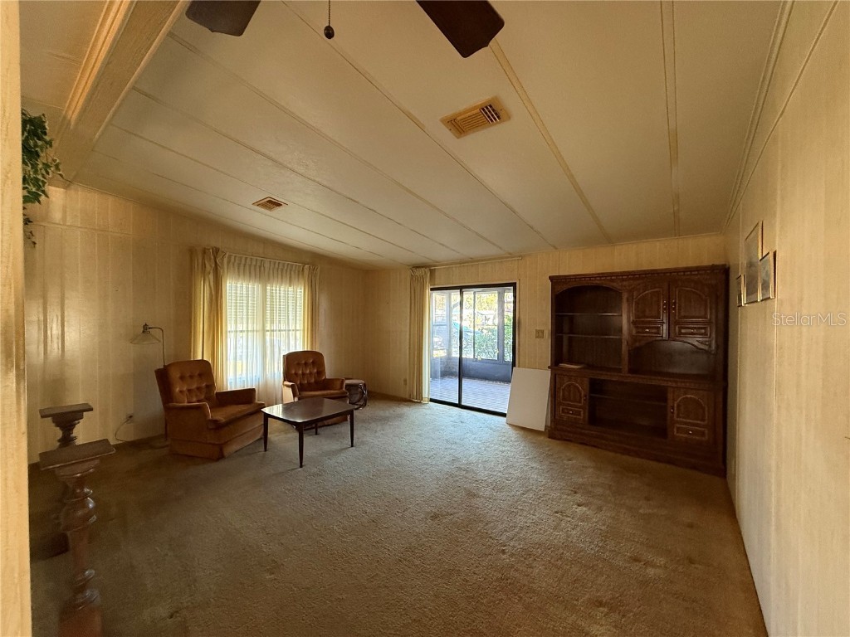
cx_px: 425
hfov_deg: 102.1
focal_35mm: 14
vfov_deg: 85.7
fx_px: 344
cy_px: 318
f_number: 2.2
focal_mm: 2.22
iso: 400
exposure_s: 1/60
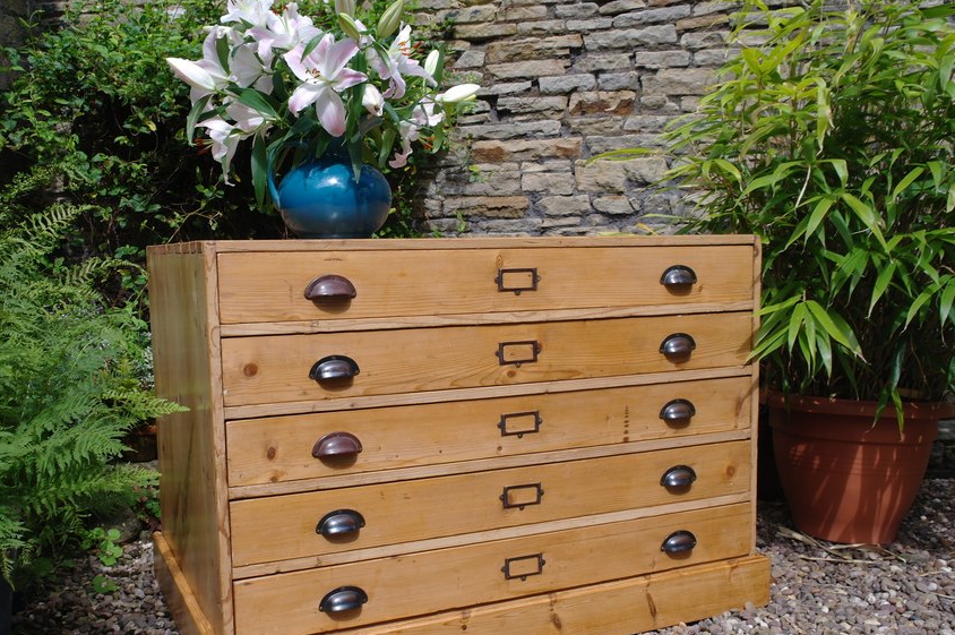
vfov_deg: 41.0
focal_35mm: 32
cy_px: 355
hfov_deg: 58.5
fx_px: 848
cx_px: 408
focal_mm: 18
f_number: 9.5
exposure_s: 1/60
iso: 100
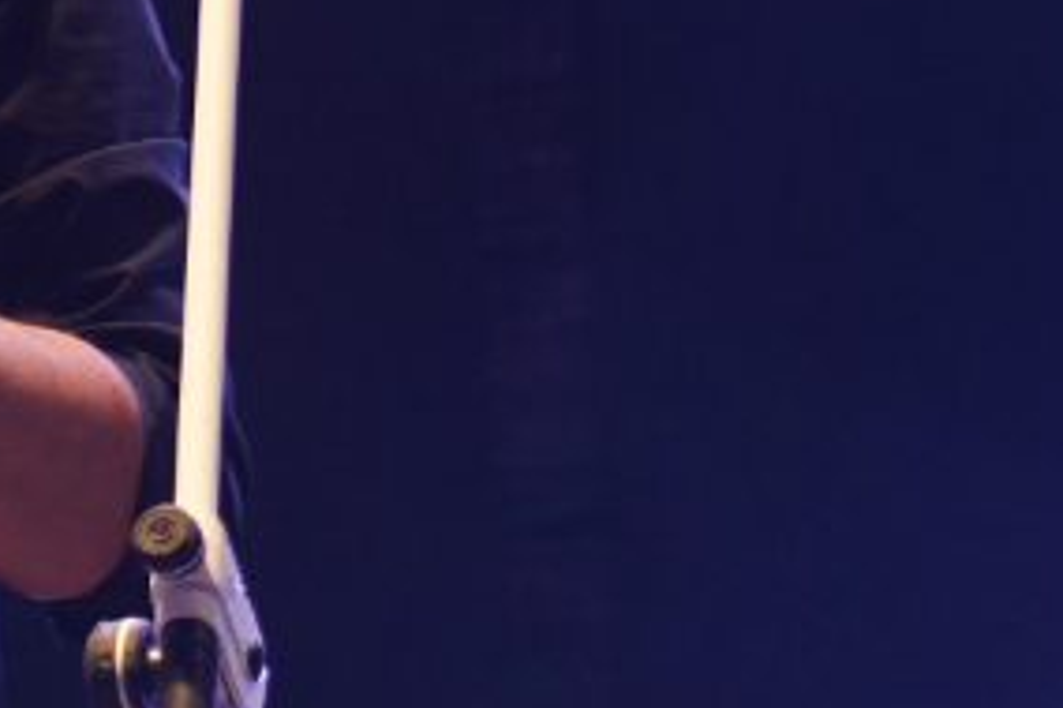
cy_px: 568
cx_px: -898
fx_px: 6345
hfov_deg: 9.1
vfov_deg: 6.4
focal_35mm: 215
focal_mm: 47
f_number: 4
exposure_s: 1/100
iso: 2000
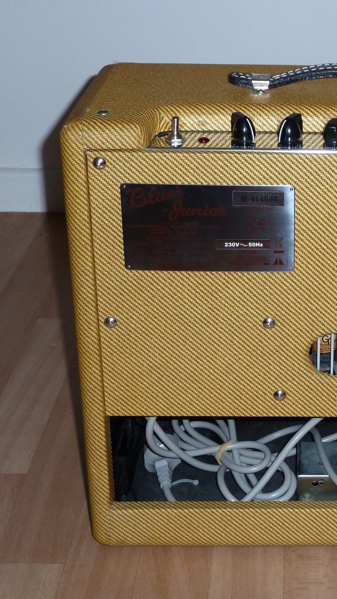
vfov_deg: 30.1
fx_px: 1112
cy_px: 300
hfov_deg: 16.8
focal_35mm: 70
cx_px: 341
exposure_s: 1/125
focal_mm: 7.9
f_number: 3.8
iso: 160
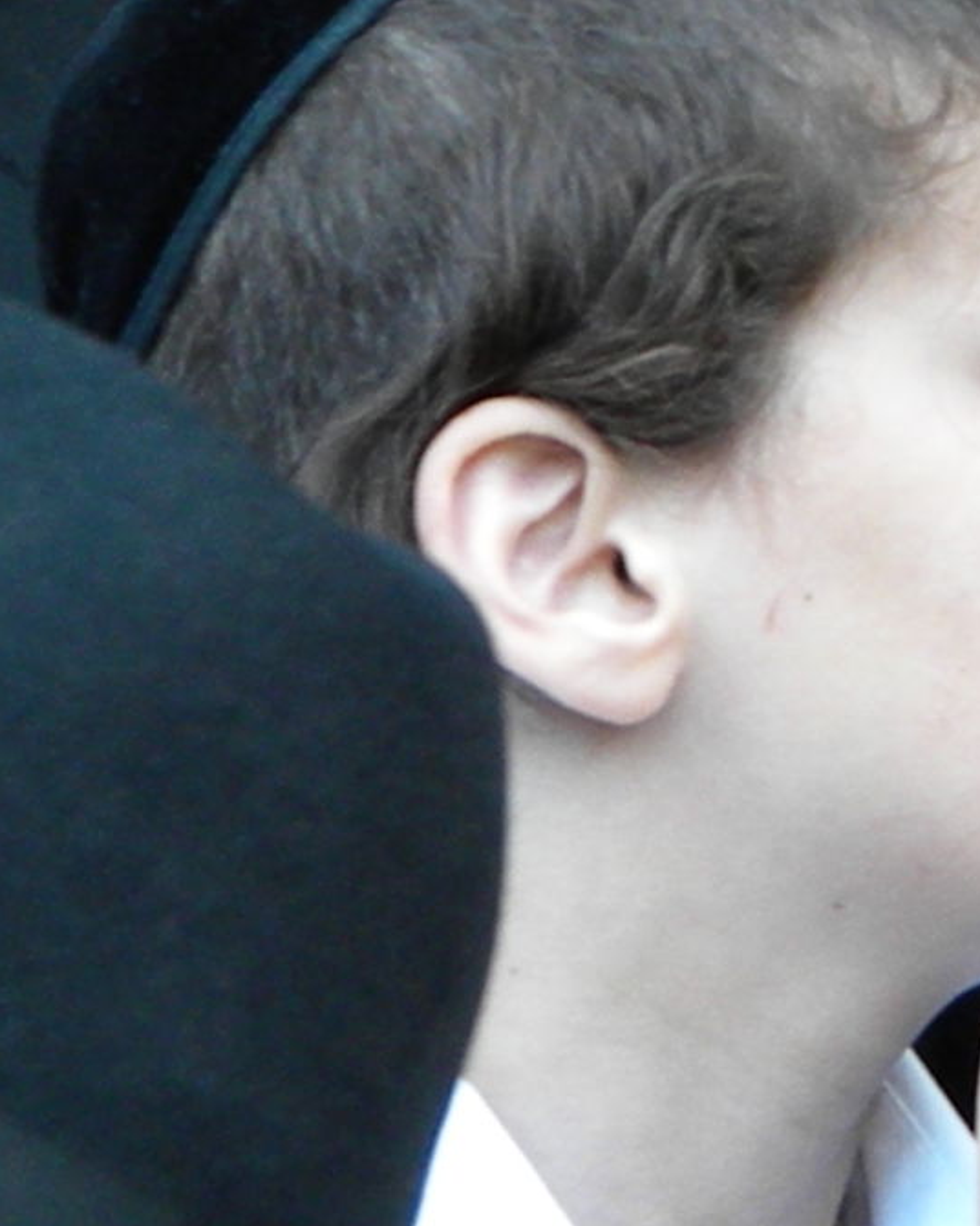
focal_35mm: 214
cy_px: 476
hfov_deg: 7.2
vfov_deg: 9.0
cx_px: 1276
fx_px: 7759
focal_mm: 19
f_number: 4.7
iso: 720
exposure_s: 1/72.3
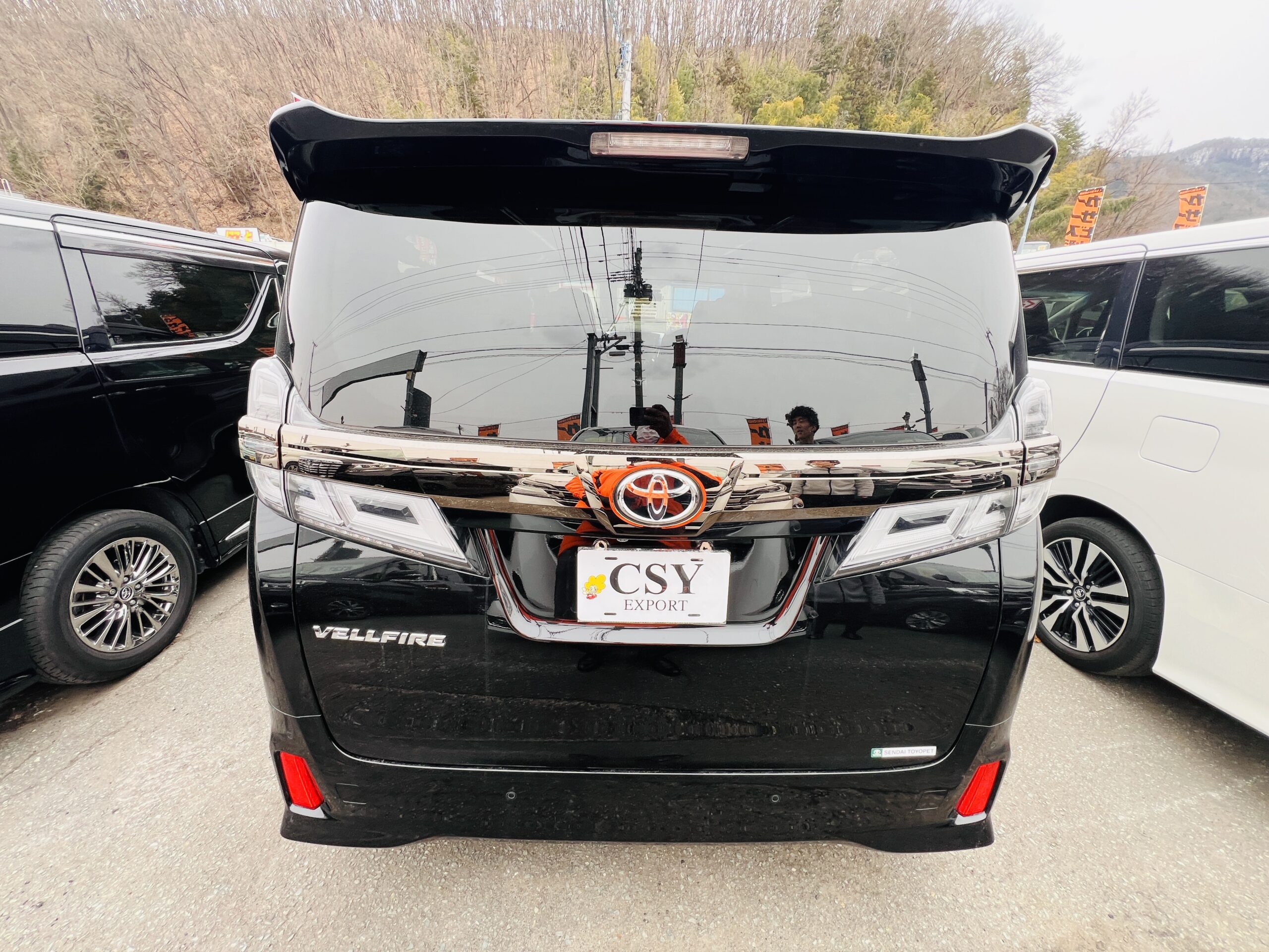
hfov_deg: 106.2
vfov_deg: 89.9
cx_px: 634
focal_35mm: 13
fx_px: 477
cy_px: 476
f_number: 1.8
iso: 40
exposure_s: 1/99
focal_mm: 1.57
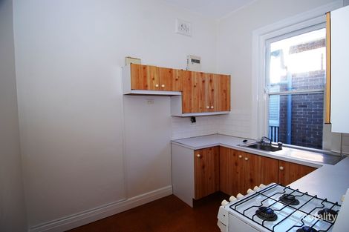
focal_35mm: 18
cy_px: 116
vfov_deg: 67.3
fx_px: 174
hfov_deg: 90.0
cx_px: 174
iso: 100
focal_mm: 12
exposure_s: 1/25
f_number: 4.5
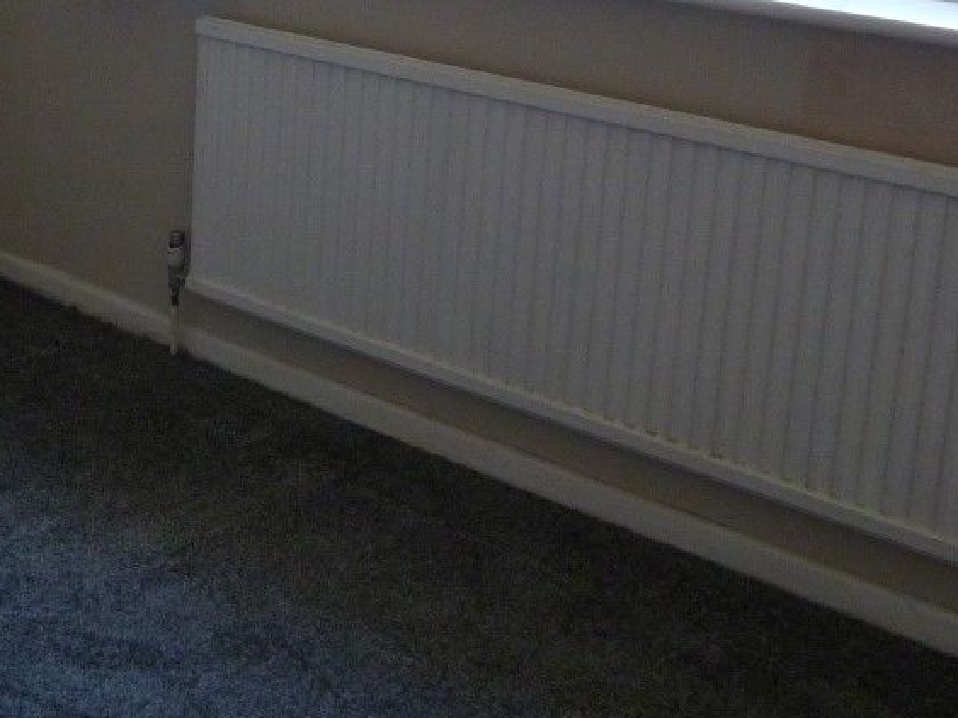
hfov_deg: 28.9
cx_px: 73
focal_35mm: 64
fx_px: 1771
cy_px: 87
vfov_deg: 22.4
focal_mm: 4.5
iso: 200
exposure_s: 1/60
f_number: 2.8
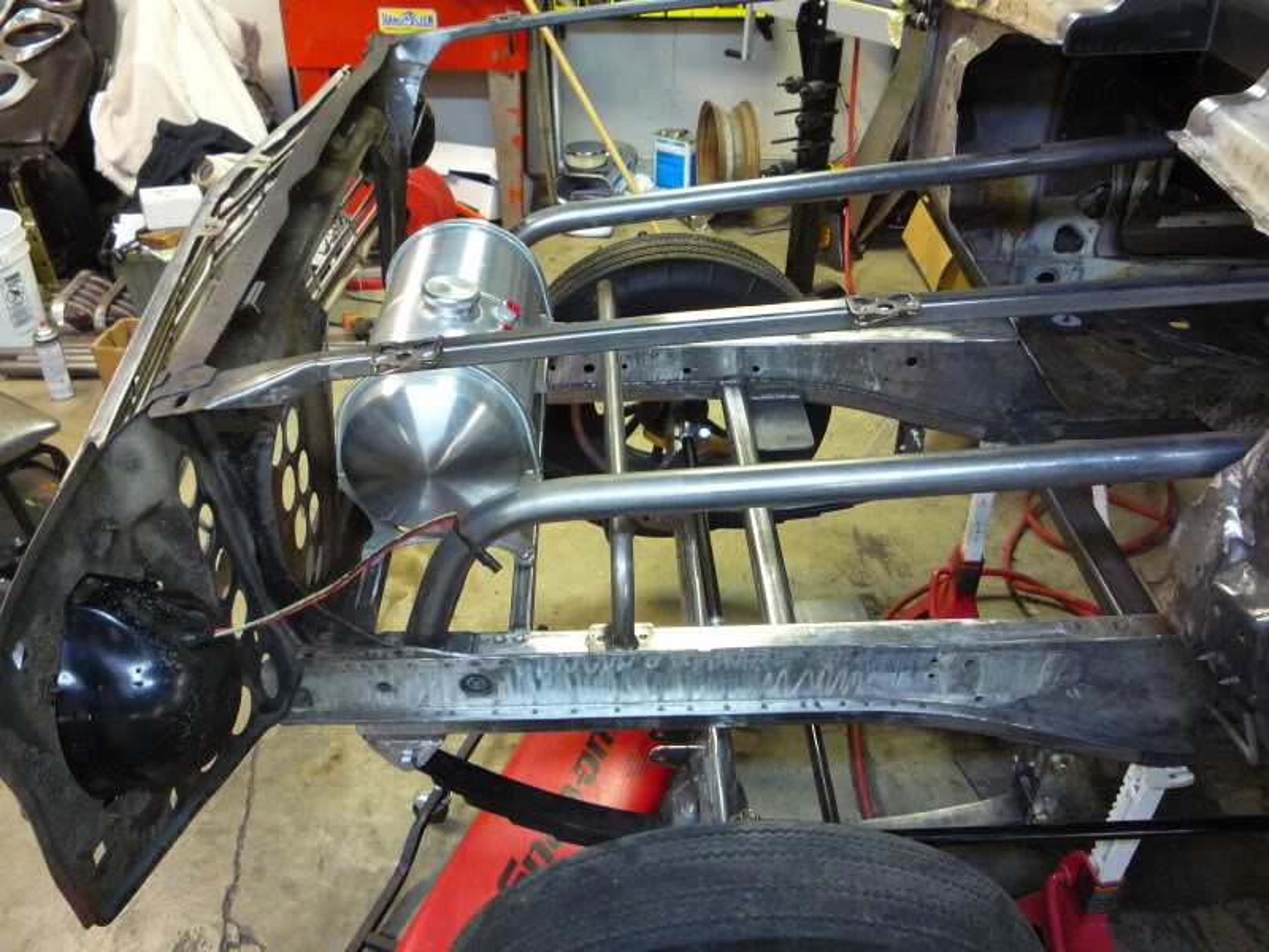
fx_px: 1100
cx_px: 634
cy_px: 476
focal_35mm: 30
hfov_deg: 60.0
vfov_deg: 46.8
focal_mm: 5.2
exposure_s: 1/10
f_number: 3.3
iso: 400
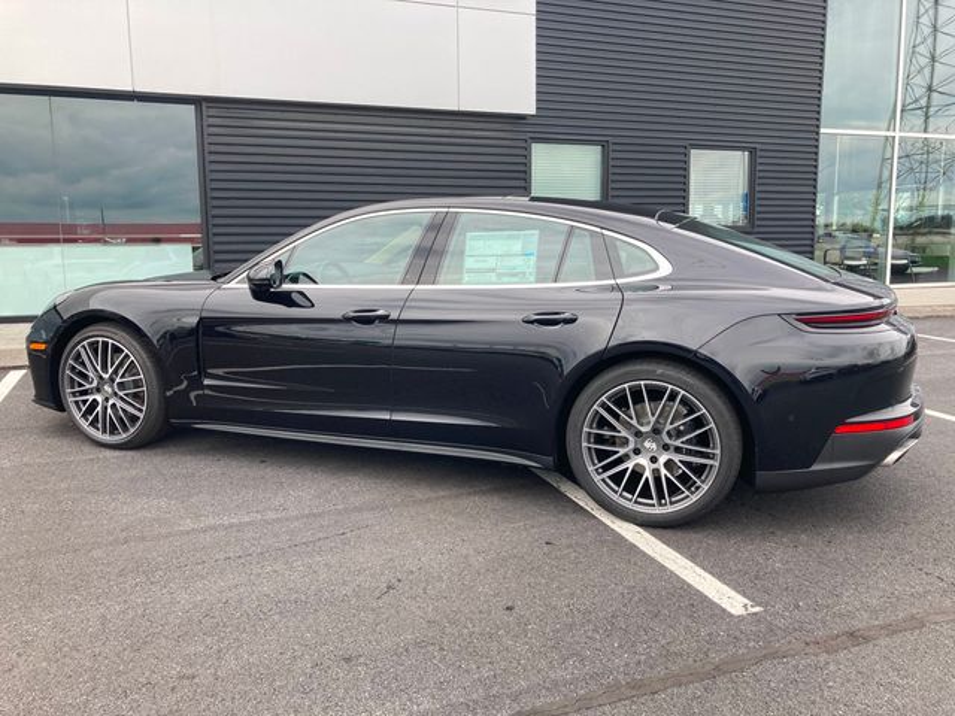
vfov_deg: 49.7
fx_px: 772
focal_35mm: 28
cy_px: 358
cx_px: 478
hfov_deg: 63.4
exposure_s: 1/237
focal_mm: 3.99
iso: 20
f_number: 1.8
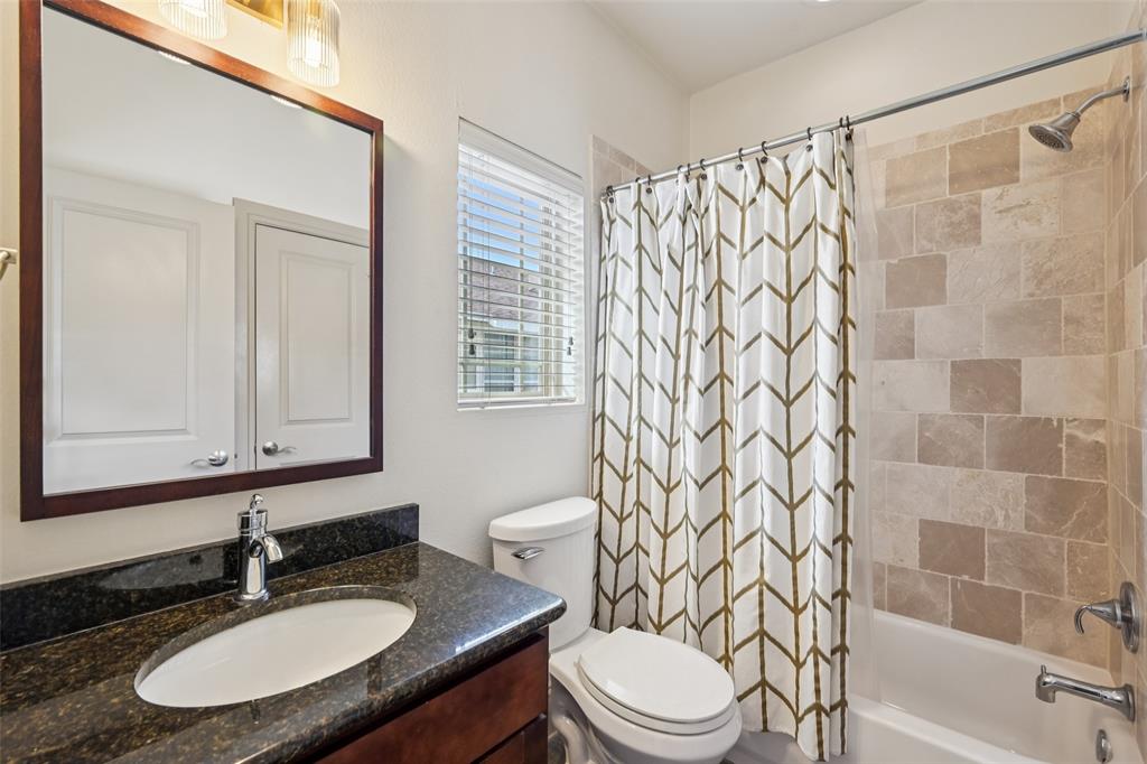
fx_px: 494
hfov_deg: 98.6
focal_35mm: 16
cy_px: 382
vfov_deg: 75.5
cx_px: 574
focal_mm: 15.5
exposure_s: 1/25
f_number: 8
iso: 400
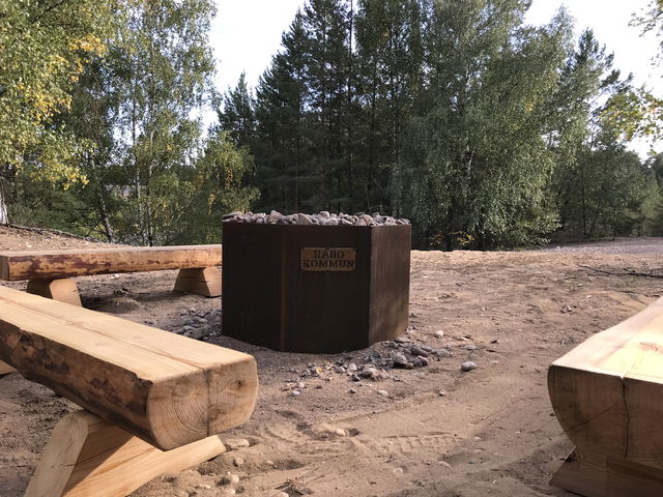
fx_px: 536
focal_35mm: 28
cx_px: 332
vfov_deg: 49.7
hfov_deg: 63.4
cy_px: 248
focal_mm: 3.99
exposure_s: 1/517
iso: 20
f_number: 1.8
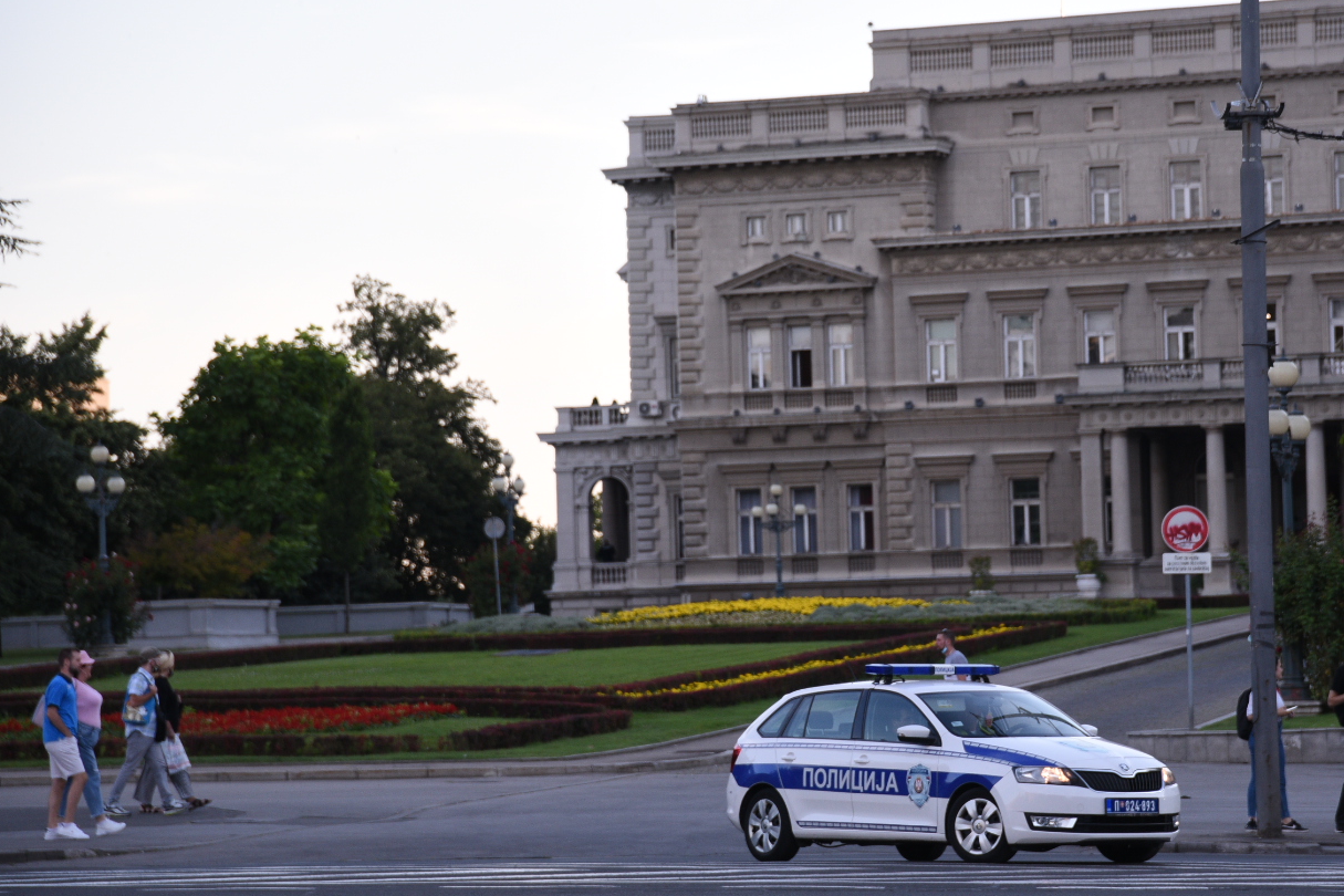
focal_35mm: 140
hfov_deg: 14.6
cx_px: 853
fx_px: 5226
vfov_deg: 9.8
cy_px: 434
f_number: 4
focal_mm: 105
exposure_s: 1/640
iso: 500
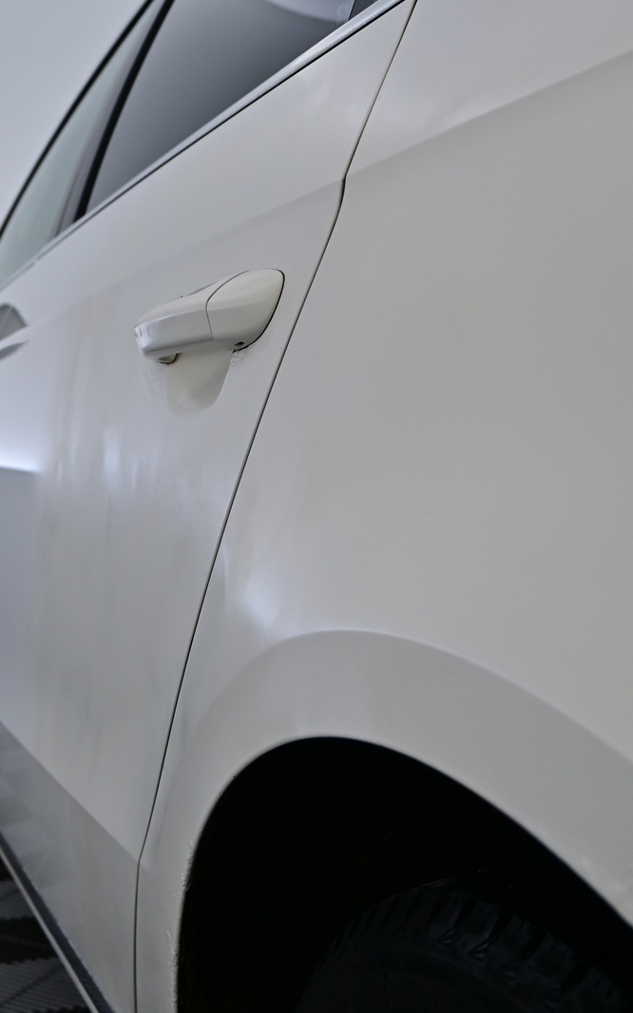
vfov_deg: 41.2
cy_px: 502
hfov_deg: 26.3
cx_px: 198
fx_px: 1347
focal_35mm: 49
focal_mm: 21
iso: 180
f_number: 4
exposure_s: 1/25
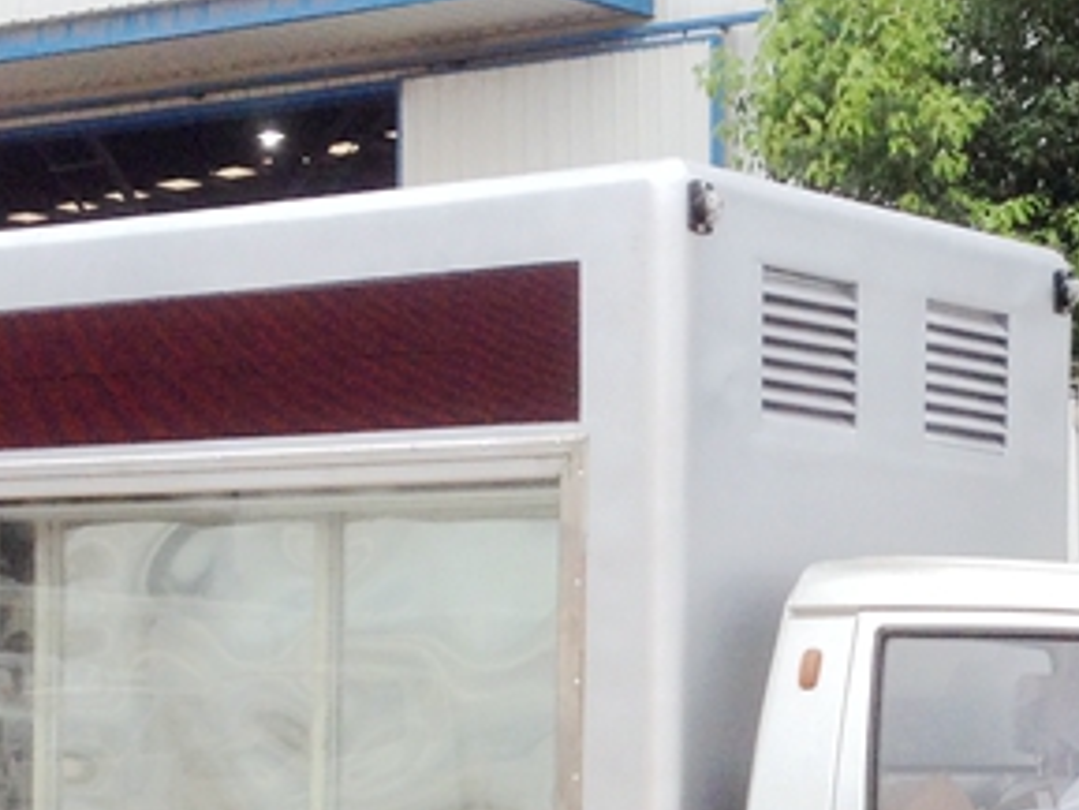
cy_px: 715
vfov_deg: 13.5
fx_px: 3399
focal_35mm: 109
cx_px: 821
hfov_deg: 17.9
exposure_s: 1/188
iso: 50
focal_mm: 4.28
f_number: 2.4
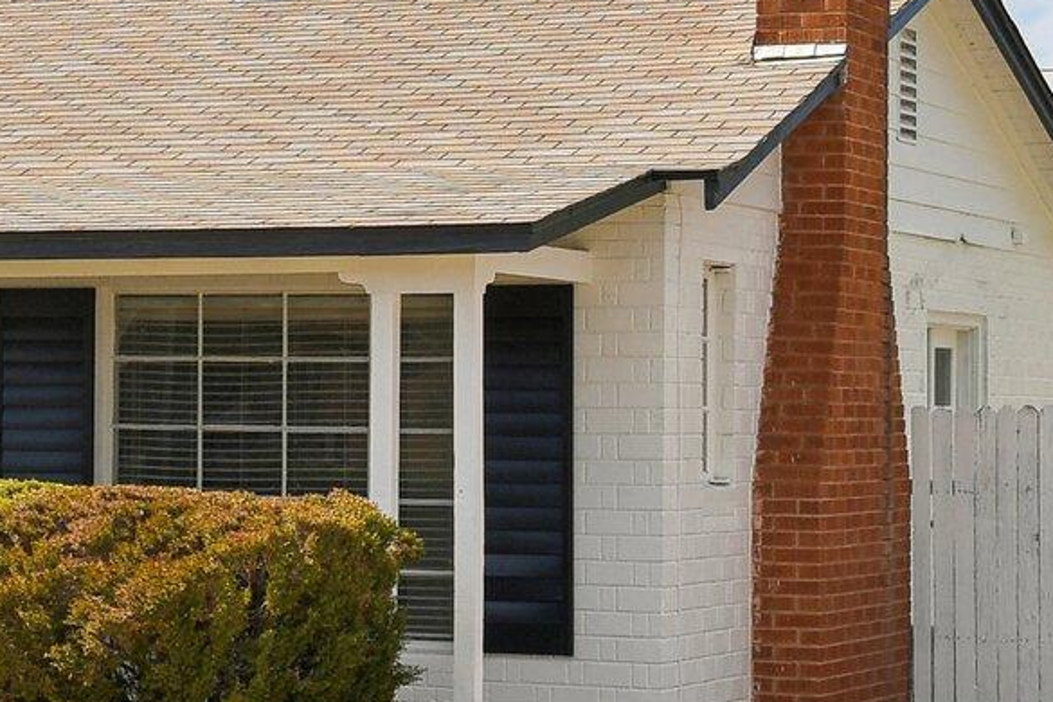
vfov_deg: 9.8
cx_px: -94
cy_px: 251
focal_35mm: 140
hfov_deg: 14.3
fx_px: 4095
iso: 100
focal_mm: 20
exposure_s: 1/400
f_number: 9
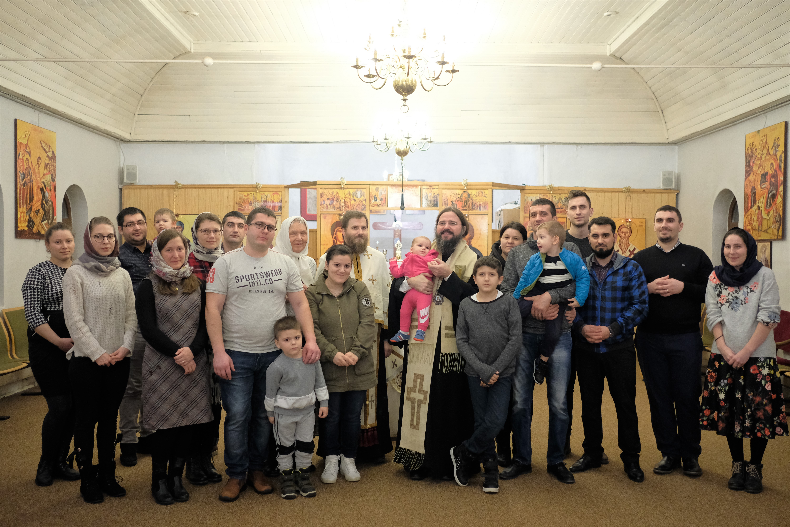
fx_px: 768
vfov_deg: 37.9
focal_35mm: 35
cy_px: 264
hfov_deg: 54.4
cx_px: 395
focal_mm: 23
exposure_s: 1/125
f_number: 2
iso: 1600
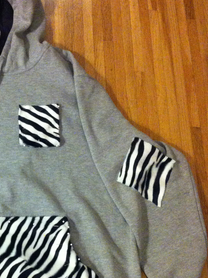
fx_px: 538
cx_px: 16
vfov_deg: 28.8
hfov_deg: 21.3
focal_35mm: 67
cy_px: 182
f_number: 2.8
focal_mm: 3.85
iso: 500
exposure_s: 1/15
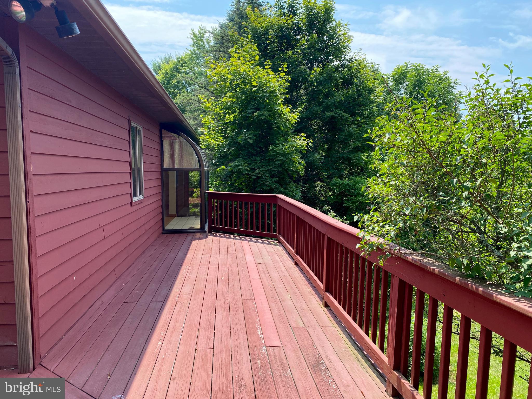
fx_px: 400
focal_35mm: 26
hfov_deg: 67.3
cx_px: 266
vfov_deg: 53.1
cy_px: 200
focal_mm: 4.25
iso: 32
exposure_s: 1/942
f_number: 1.8
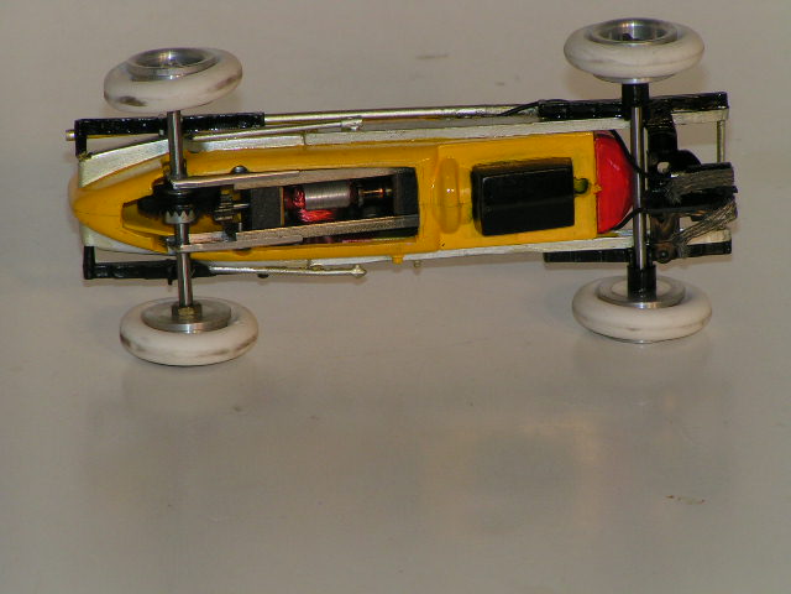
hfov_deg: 6.4
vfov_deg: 4.8
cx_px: 396
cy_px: 297
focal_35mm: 311
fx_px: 7107
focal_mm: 47.6
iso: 100
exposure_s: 1/320
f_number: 5.6
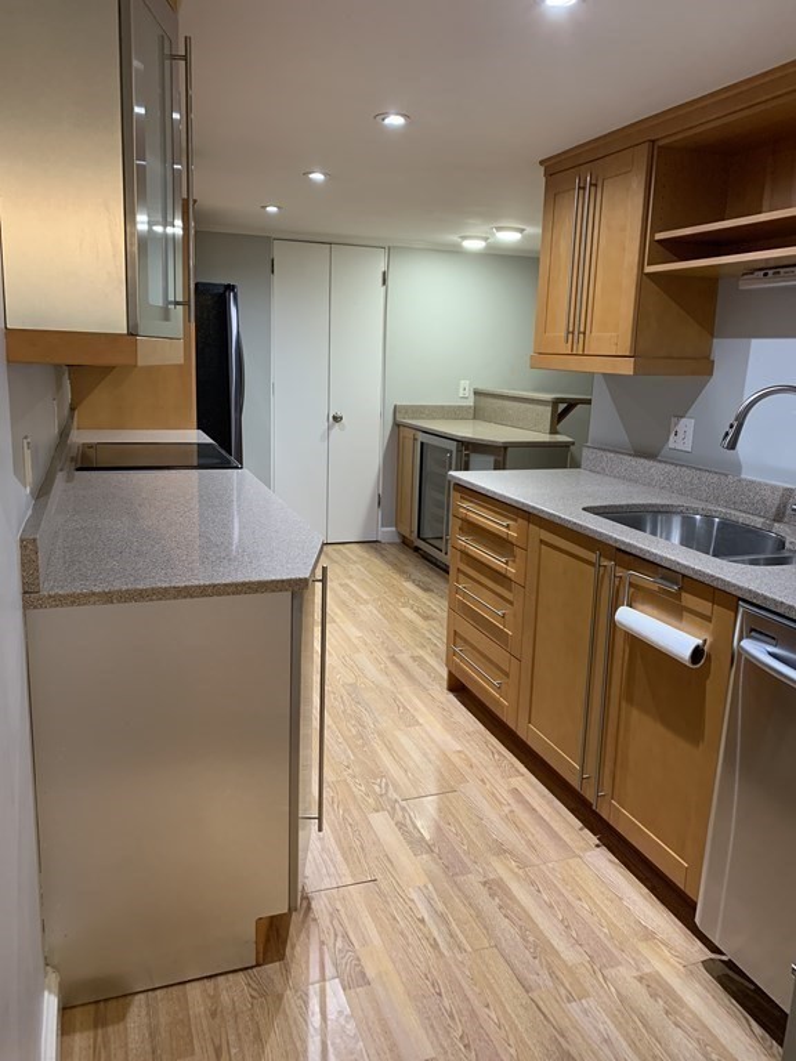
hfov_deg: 53.1
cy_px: 530
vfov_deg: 67.3
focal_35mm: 26
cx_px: 398
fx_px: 797
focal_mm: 4.25
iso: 200
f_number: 1.8
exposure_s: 1/60
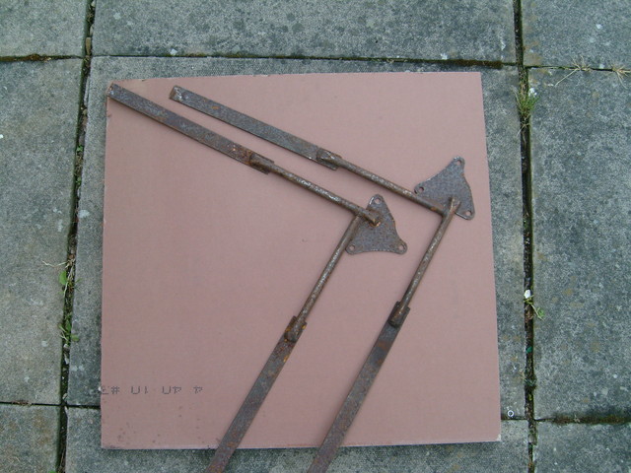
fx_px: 638
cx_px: 316
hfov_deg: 52.6
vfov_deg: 40.7
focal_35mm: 35
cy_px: 236
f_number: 2.8
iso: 80
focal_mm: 5.8
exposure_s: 1/60
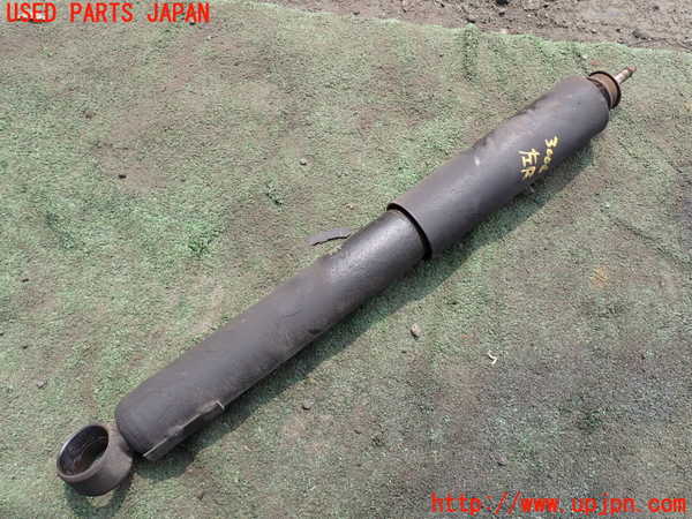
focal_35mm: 30
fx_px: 600
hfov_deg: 60.0
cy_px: 260
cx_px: 346
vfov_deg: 46.8
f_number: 3.2
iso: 100
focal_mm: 5.4
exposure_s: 1/400
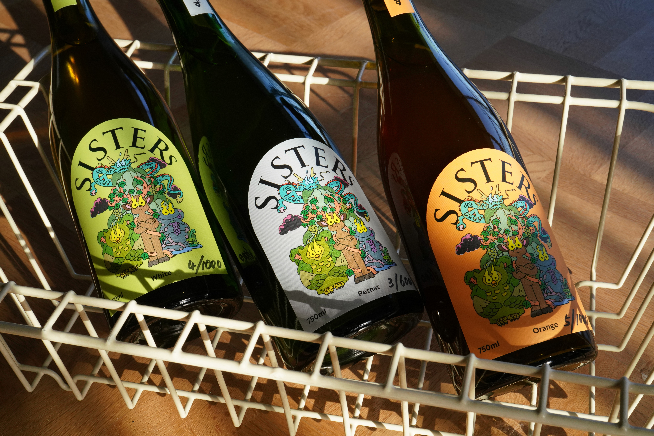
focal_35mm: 50
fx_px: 908
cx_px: 327
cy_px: 218
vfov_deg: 27.0
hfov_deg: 39.6
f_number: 16
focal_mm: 50
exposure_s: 1/100
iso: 1250
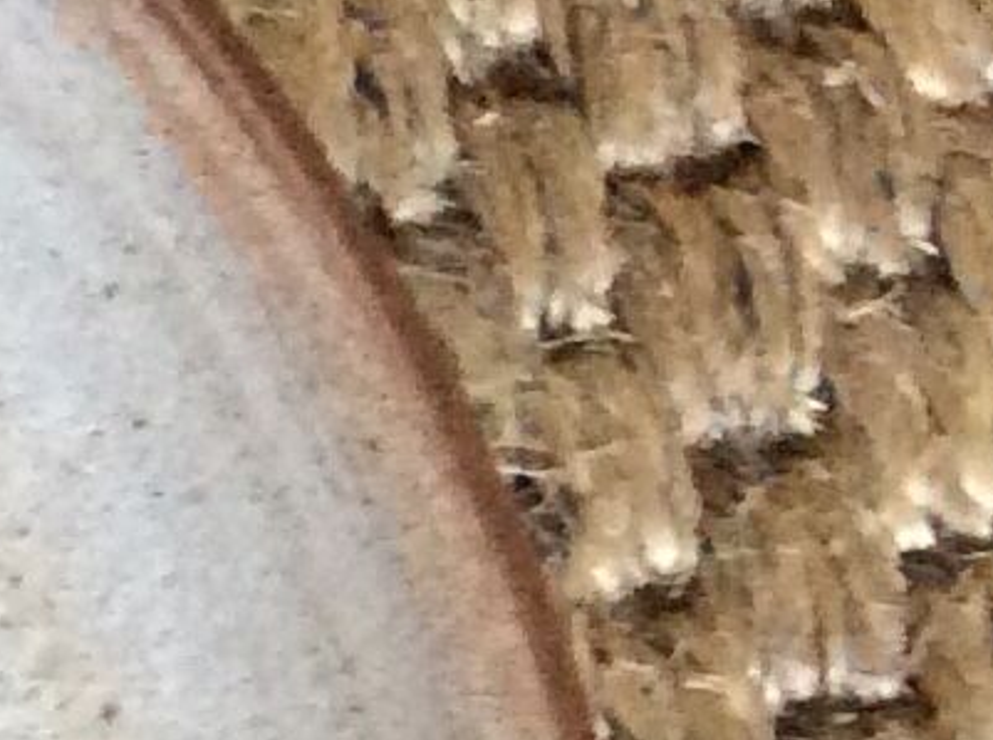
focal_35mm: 207
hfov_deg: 8.5
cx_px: -1664
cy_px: 1364
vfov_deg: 7.0
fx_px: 5926
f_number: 2.4
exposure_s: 1/25
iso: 200
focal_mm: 3.3
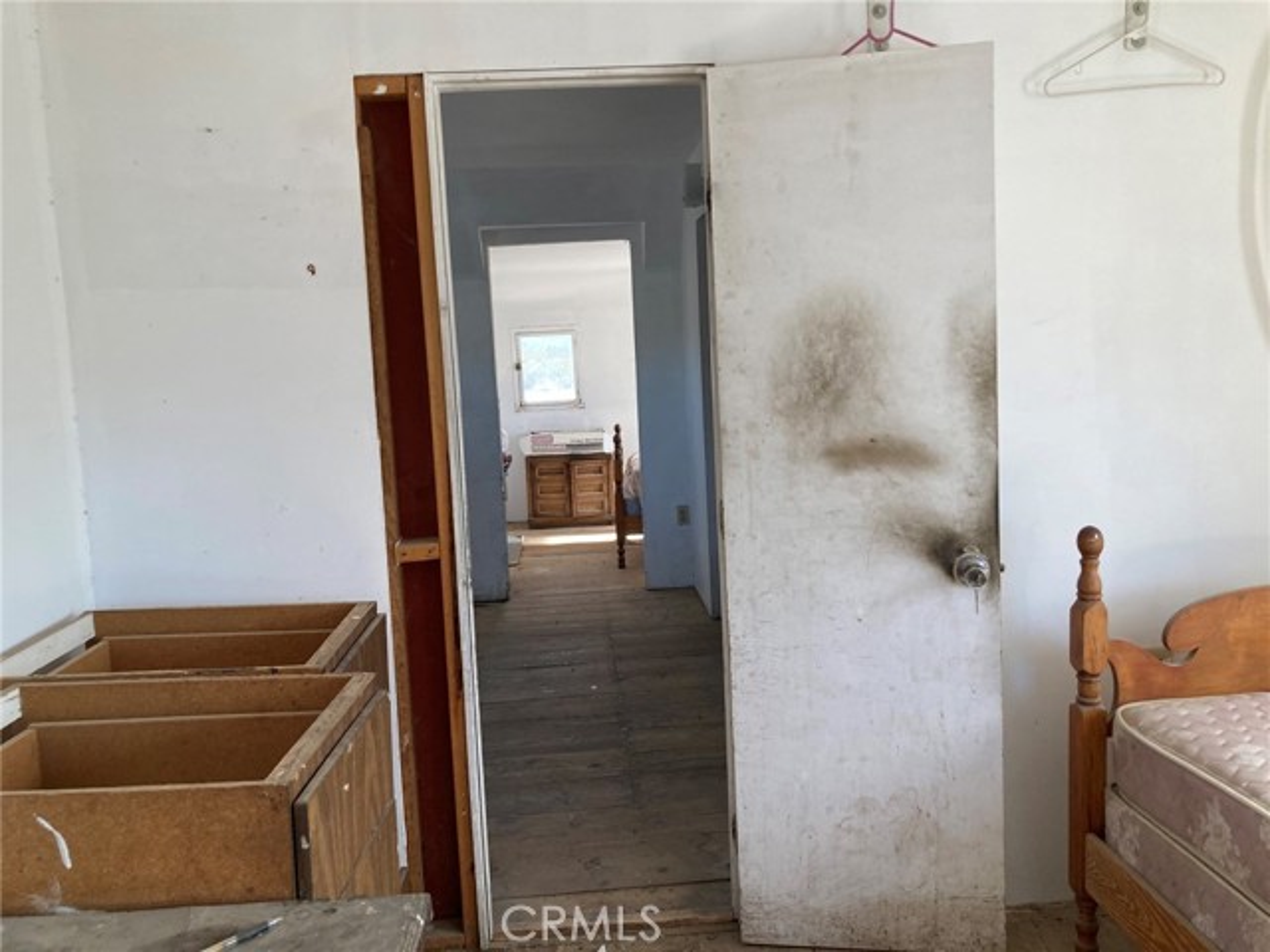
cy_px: 476
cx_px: 635
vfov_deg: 49.7
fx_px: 1027
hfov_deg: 63.4
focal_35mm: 28
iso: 64
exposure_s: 1/121
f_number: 1.8
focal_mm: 3.99
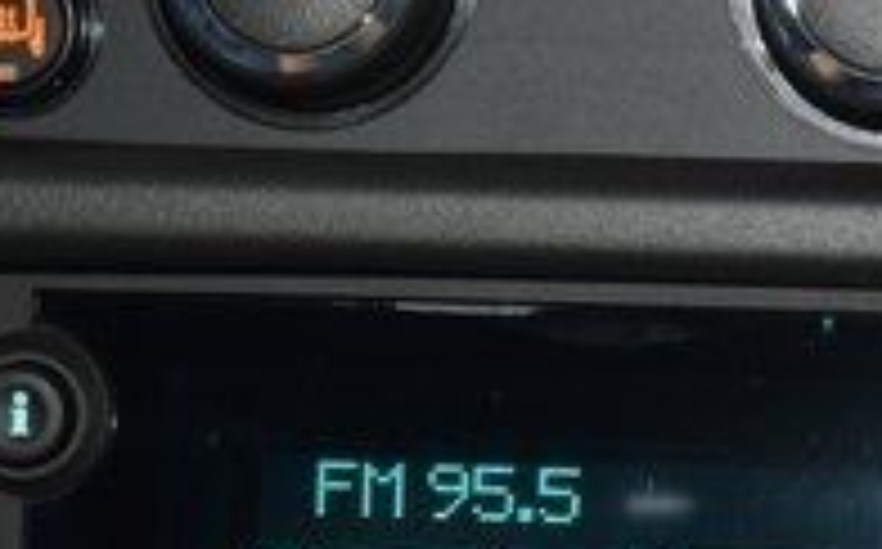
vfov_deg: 5.4
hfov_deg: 8.7
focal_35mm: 240
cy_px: 524
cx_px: 837
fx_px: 5762
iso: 1100
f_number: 4.5
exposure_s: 1/20
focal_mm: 48
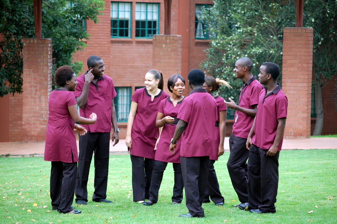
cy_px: 112
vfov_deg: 9.3
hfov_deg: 14.0
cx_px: 168
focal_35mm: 147
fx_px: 1375
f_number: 4.5
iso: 400
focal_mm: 98
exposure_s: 1/160
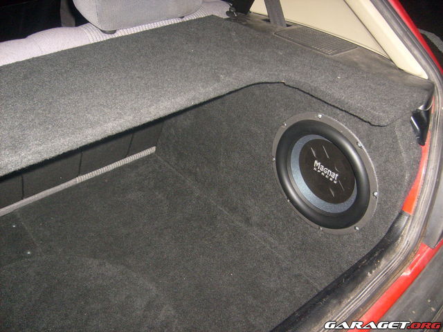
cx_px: 222
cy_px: 166
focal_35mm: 35
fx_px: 448
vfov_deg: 40.7
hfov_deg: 52.6
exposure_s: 1/250
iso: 100
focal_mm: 5.8
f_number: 2.8
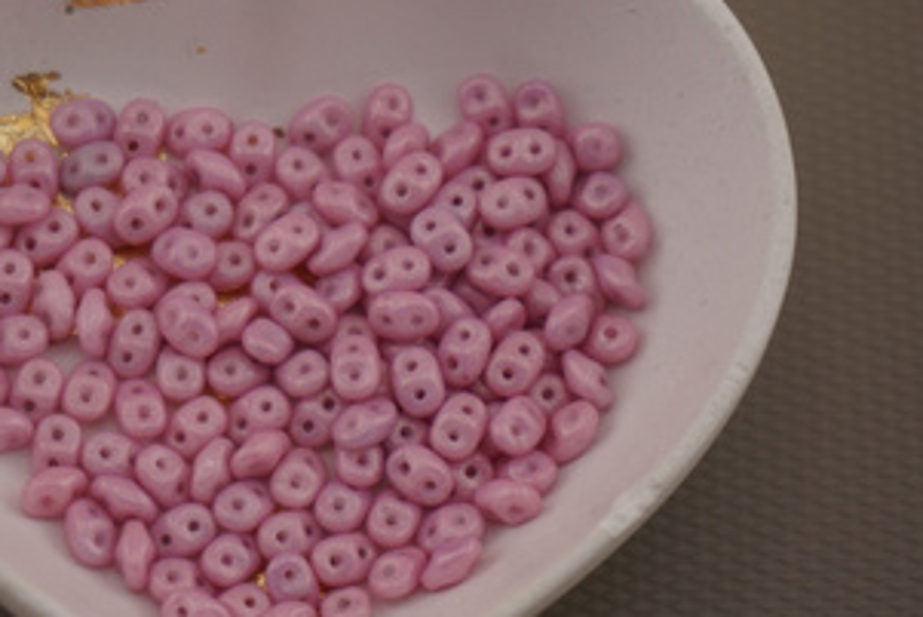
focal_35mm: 112
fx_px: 2873
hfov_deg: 18.2
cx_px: 294
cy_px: 328
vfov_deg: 12.2
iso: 125
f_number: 5.6
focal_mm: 50
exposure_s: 1/160
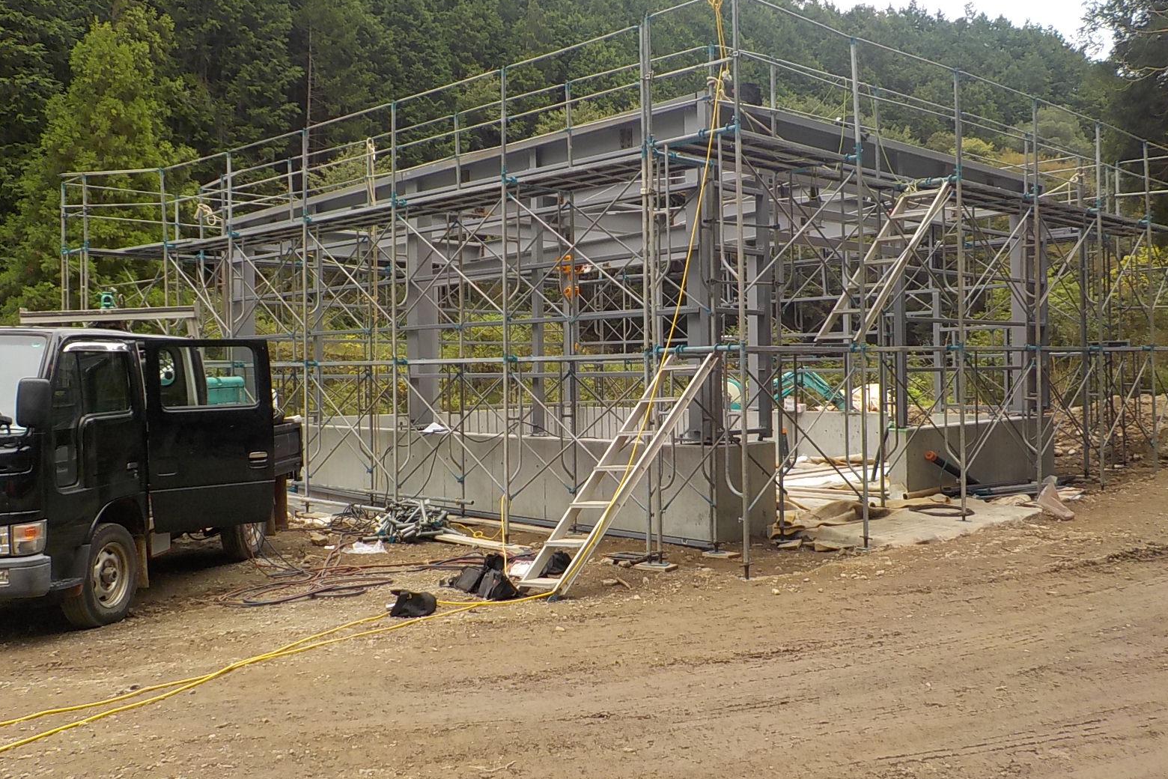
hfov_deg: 58.7
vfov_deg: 41.1
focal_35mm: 32
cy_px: 370
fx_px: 1038
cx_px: 587
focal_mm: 4.1
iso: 125
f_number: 3.3
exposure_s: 1/200
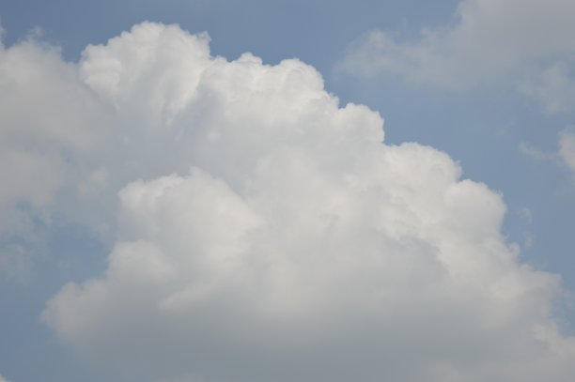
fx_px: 1197
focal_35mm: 75
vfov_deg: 18.2
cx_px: 288
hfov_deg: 27.0
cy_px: 191
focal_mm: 50
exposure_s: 1/1000
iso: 100
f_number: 7.1
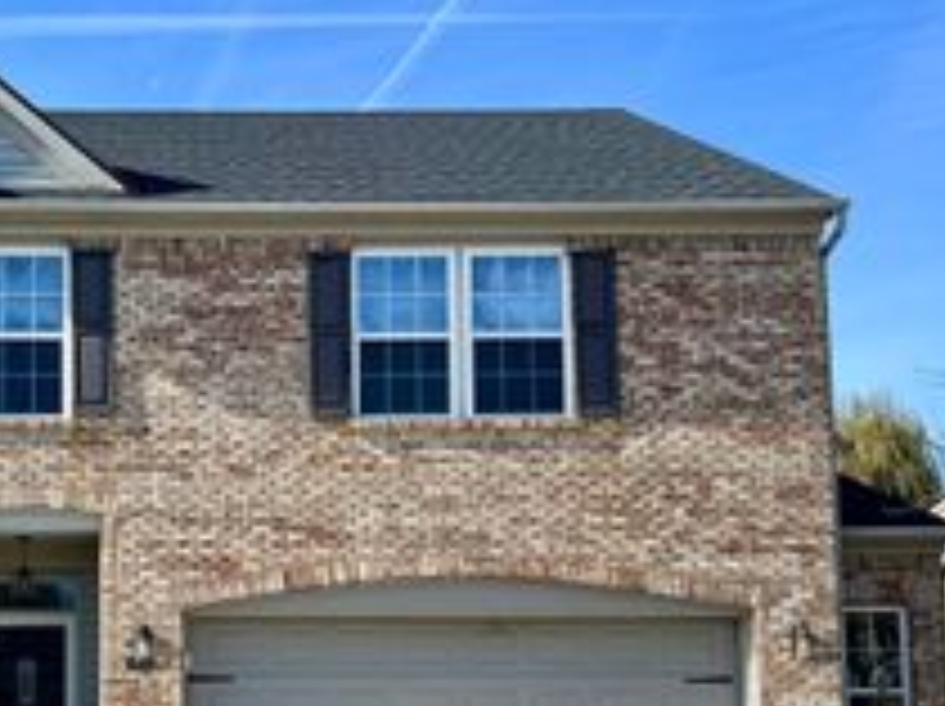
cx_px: 166
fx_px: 1691
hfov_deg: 30.3
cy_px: 533
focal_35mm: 62
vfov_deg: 23.4
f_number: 1.5
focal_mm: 5.7
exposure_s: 1/3831
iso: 50
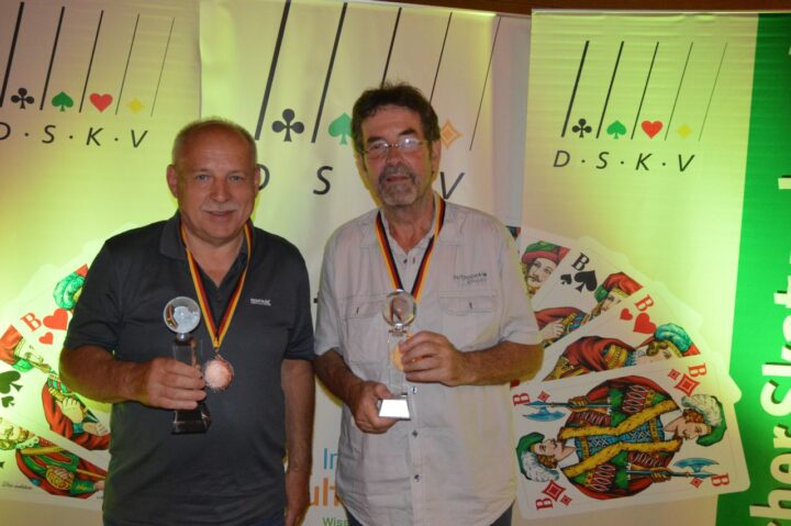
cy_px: 263
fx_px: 725
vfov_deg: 39.9
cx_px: 396
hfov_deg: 57.3
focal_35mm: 33
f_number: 3.5
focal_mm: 22
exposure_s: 1/60
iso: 2800
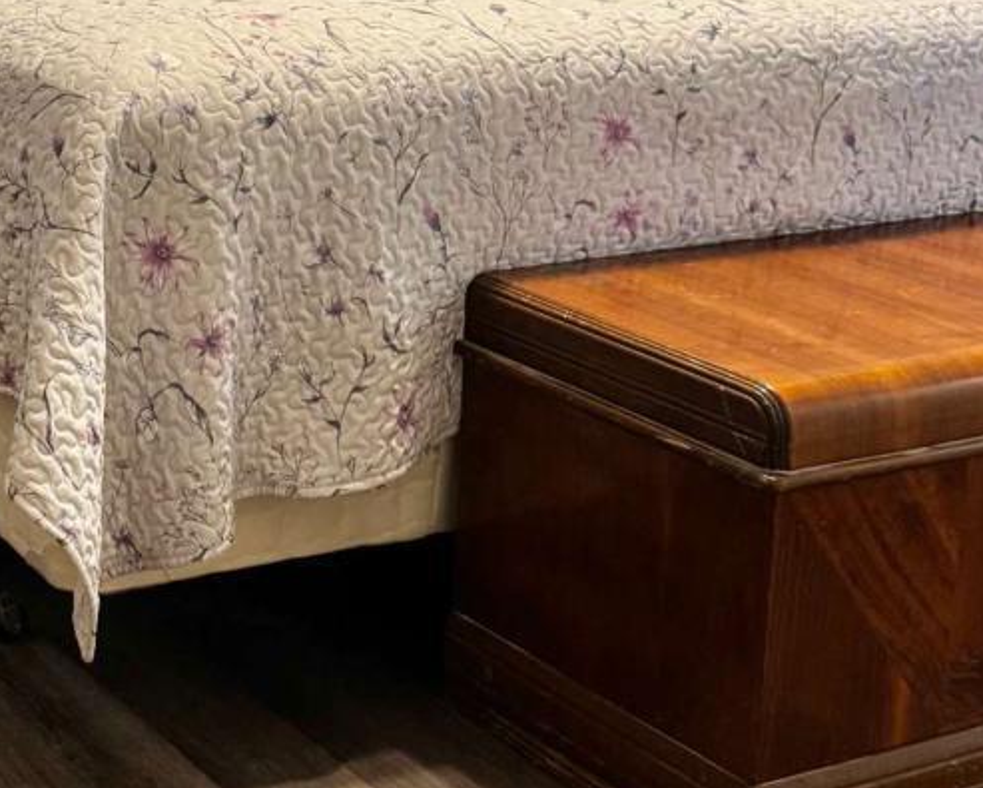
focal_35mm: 76
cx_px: -2
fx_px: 2212
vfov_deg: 19.8
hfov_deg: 23.9
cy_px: 72
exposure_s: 1/60
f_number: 1.78
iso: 320
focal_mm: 6.76
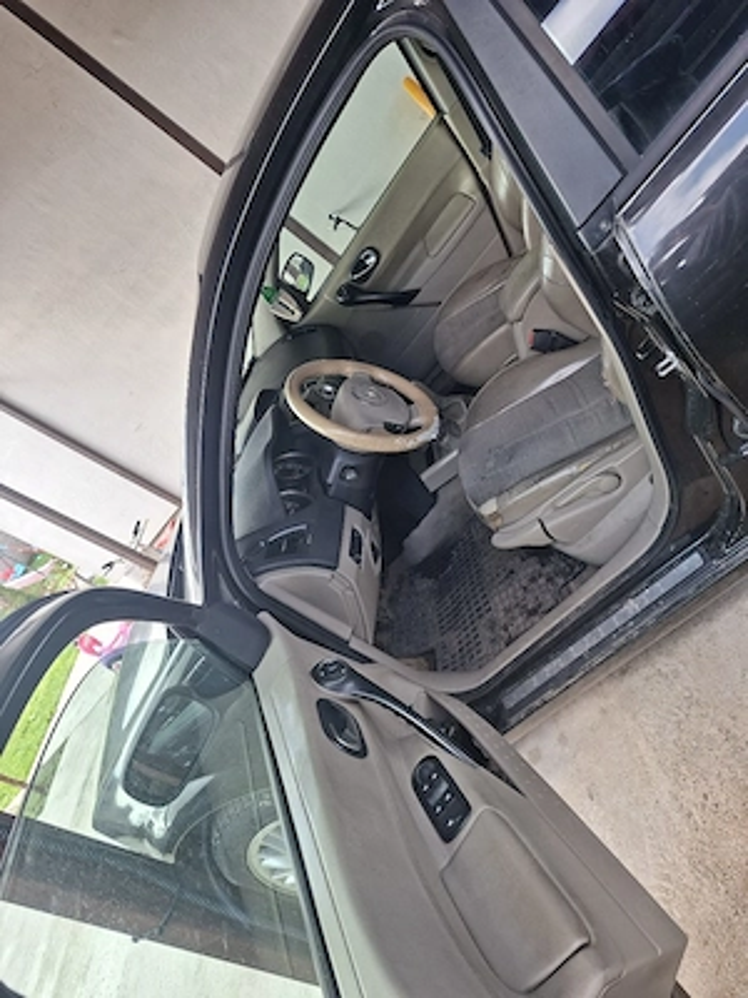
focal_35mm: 23
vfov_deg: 73.9
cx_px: 374
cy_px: 499
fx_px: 663
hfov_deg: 58.9
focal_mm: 5.54
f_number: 1.8
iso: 50
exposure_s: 1/118
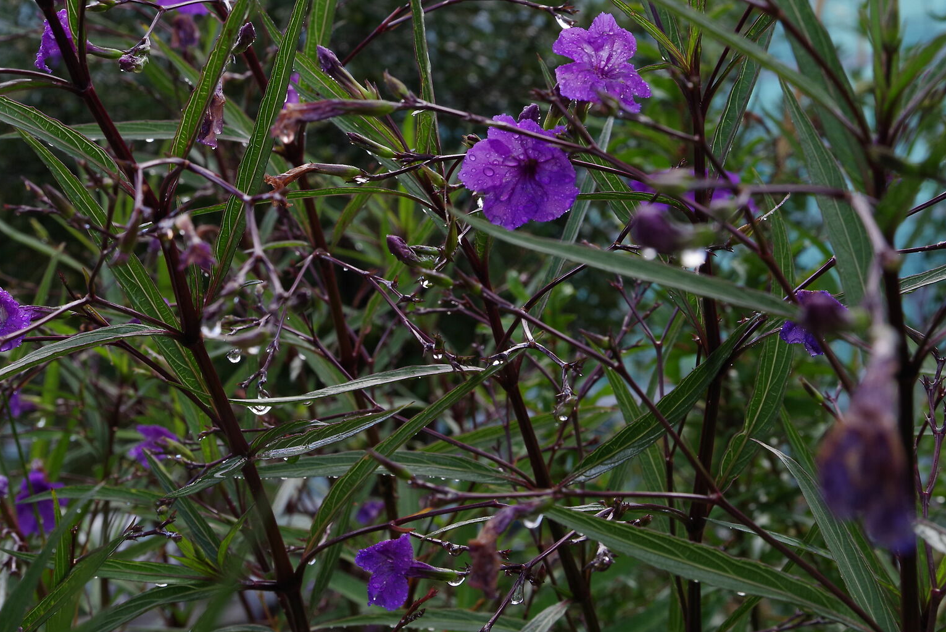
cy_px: 164
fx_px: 2182
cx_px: 288
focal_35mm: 83
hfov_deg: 24.3
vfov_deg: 16.4
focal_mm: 53
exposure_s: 1/50
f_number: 11
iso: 400
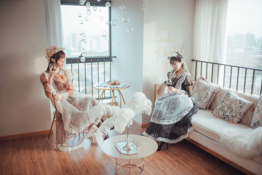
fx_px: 255
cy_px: 88
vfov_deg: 37.9
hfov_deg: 54.4
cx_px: 131
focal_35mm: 35
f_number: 1.4
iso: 100
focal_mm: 35
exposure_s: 1/80
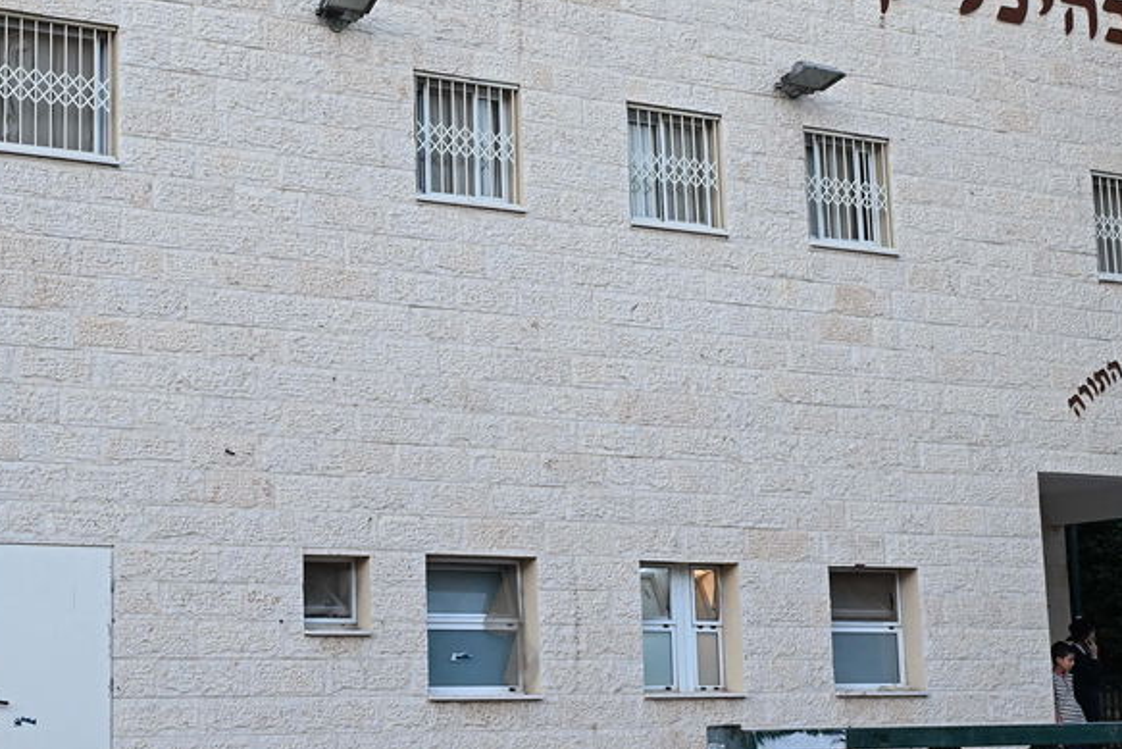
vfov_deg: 18.9
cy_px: 305
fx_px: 2244
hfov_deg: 27.9
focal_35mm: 72
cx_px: 366
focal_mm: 30
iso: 1250
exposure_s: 1/200
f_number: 5
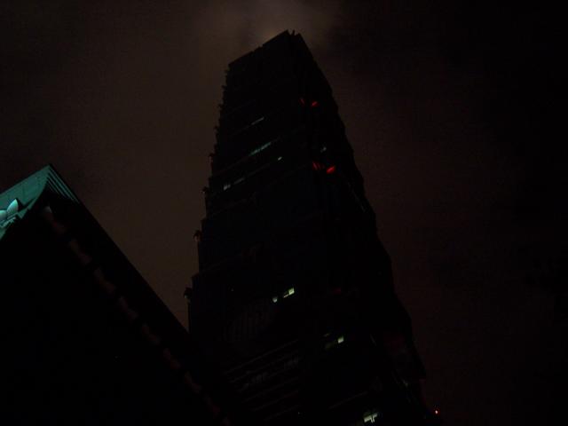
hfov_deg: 49.0
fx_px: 624
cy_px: 213
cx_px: 284
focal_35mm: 38
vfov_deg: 37.7
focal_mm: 6.3
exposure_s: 1/8
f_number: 2.8
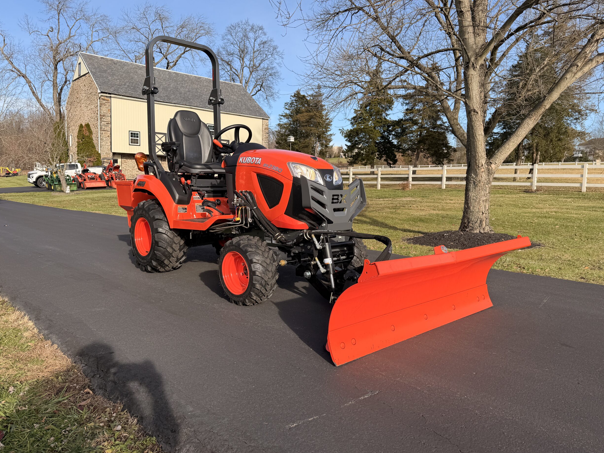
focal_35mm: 25
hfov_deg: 69.4
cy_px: 220
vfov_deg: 54.9
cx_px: 307
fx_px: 436
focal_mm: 6.76
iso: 80
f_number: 1.78
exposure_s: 1/2370
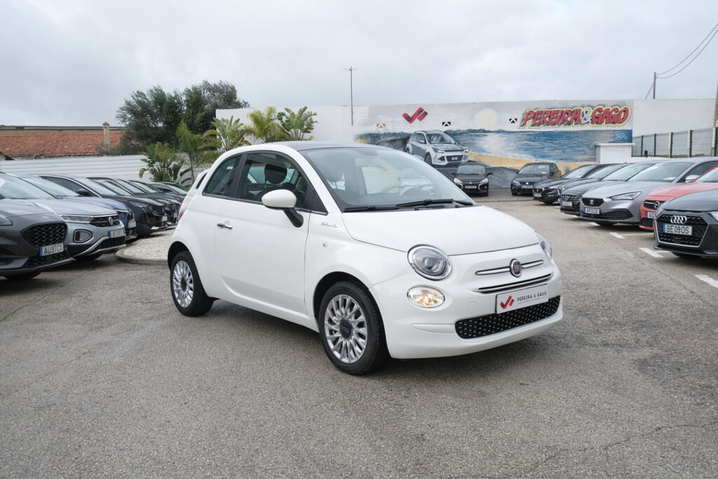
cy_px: 240
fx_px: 618
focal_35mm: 31
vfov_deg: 42.3
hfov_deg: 60.3
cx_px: 359
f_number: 9
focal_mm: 20.9
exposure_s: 1/160
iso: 250
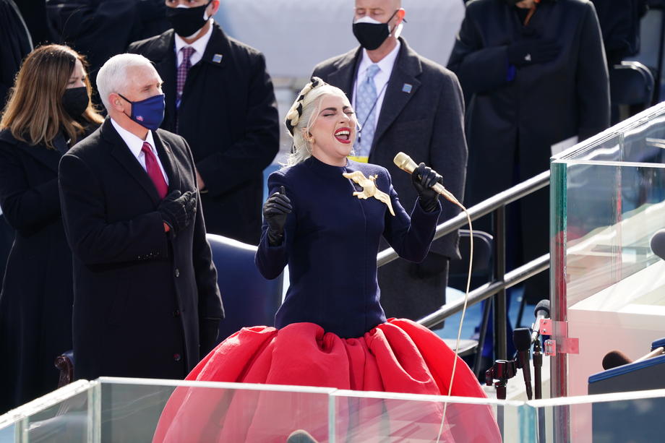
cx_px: 332
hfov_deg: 3.4
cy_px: 222
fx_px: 11081
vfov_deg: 2.3
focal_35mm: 600
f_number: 6.3
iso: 800
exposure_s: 1/1000
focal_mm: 600
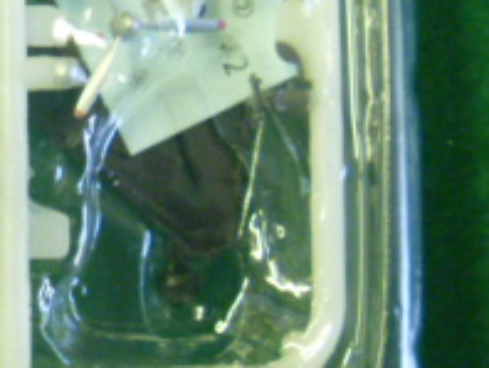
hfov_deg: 15.8
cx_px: -279
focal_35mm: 113
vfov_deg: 13.1
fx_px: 1598
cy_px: 84
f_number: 3.5
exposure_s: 1/20
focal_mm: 6.3
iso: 400
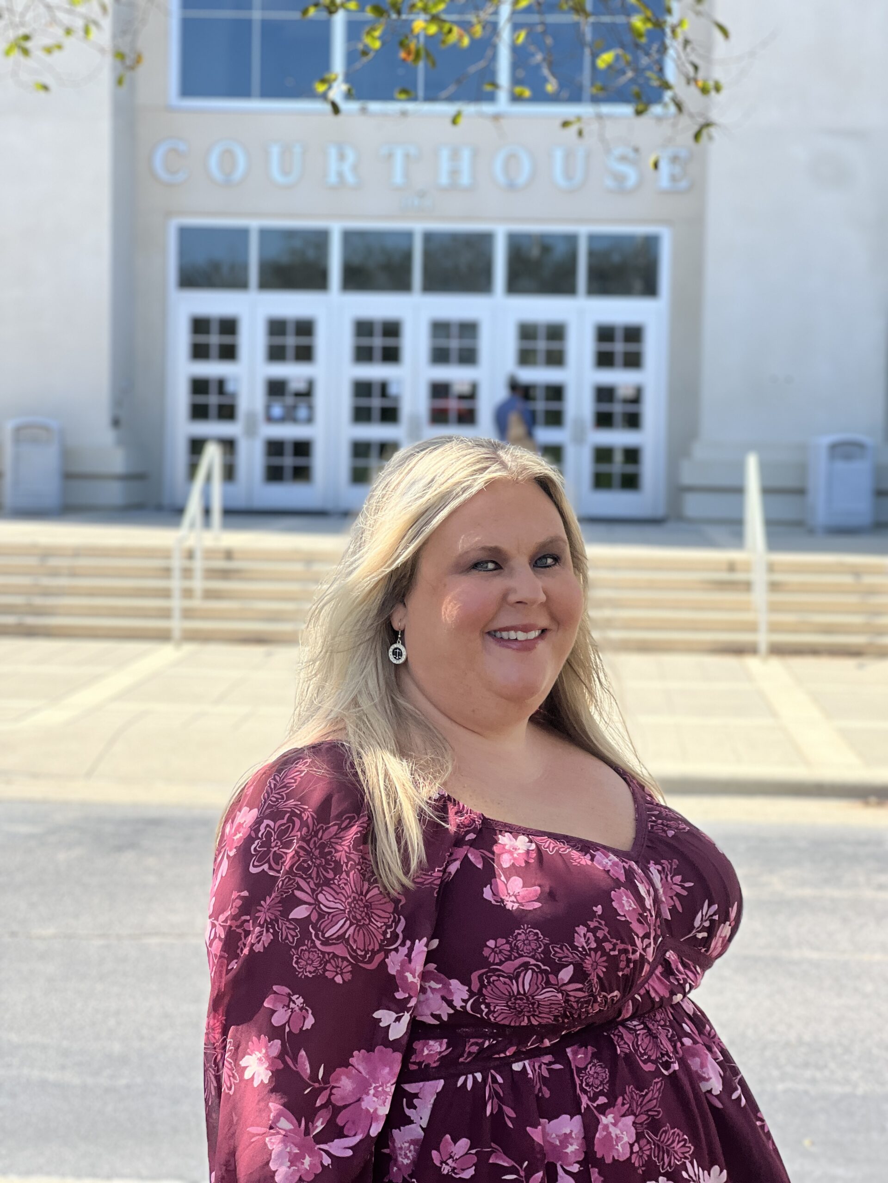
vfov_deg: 25.3
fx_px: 2634
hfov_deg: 19.1
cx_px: 444
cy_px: 592
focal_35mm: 77
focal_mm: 9
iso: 25
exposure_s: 1/267
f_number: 2.8
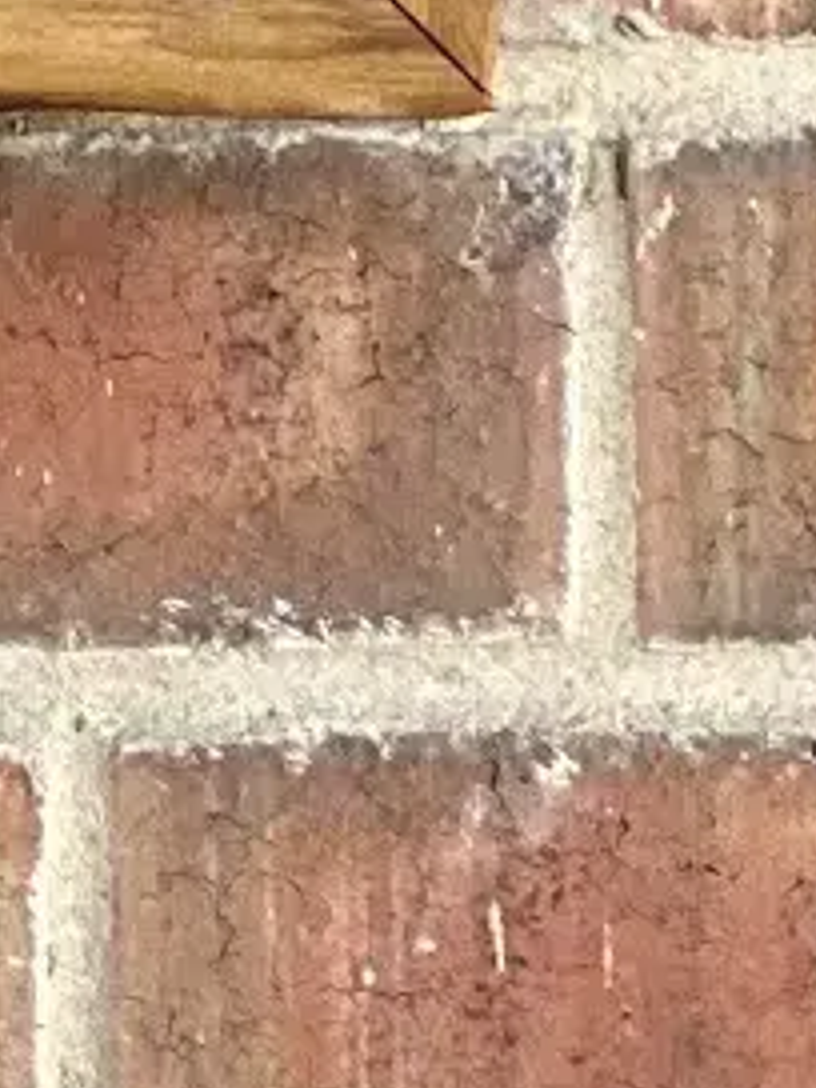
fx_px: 12321
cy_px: -2212
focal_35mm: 392
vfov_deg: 4.8
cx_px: -1972
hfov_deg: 3.7
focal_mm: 6
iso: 64
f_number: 2
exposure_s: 1/122
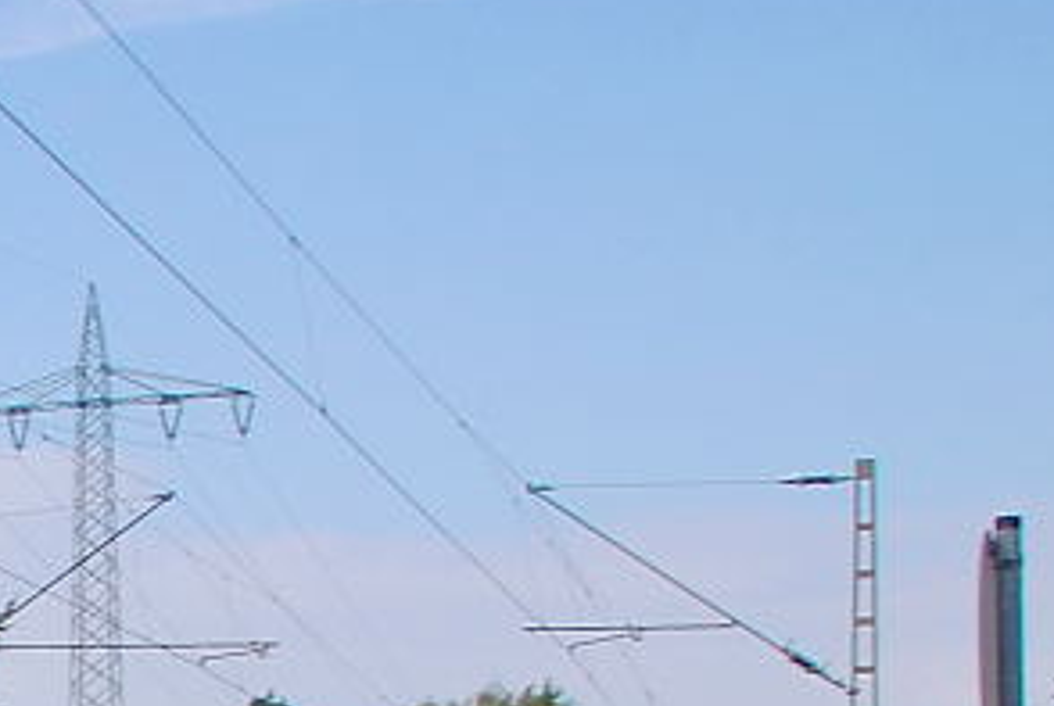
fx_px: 2756
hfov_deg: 18.6
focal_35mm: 94
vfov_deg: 13.9
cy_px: 977
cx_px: -617
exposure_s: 1/640
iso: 400
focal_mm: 18
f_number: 8
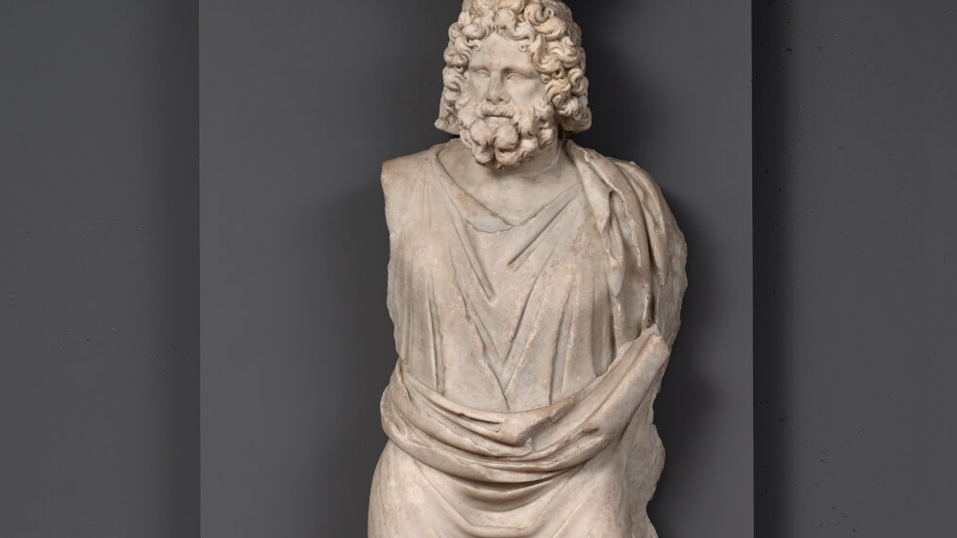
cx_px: 477
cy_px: 542
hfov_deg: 23.2
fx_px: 2334
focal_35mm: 92
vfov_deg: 13.0
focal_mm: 80
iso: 200
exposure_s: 1/80
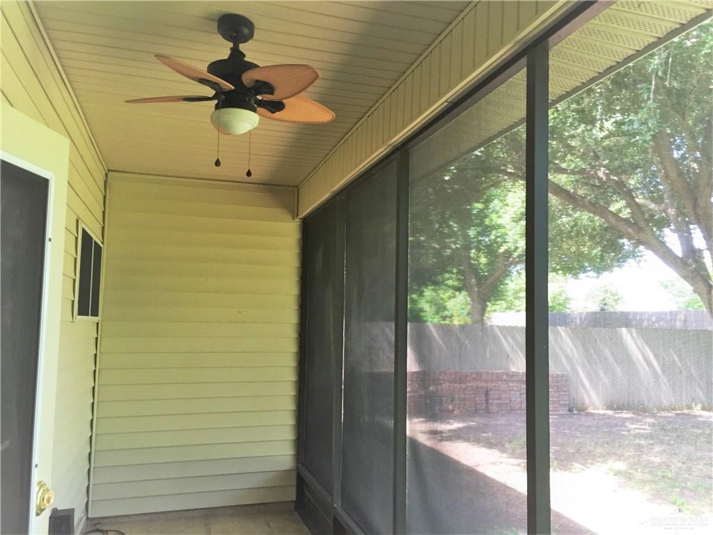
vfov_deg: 48.2
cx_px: 356
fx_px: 597
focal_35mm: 29
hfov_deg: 61.7
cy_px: 268
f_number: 2.2
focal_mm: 4.15
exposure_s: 1/33
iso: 64
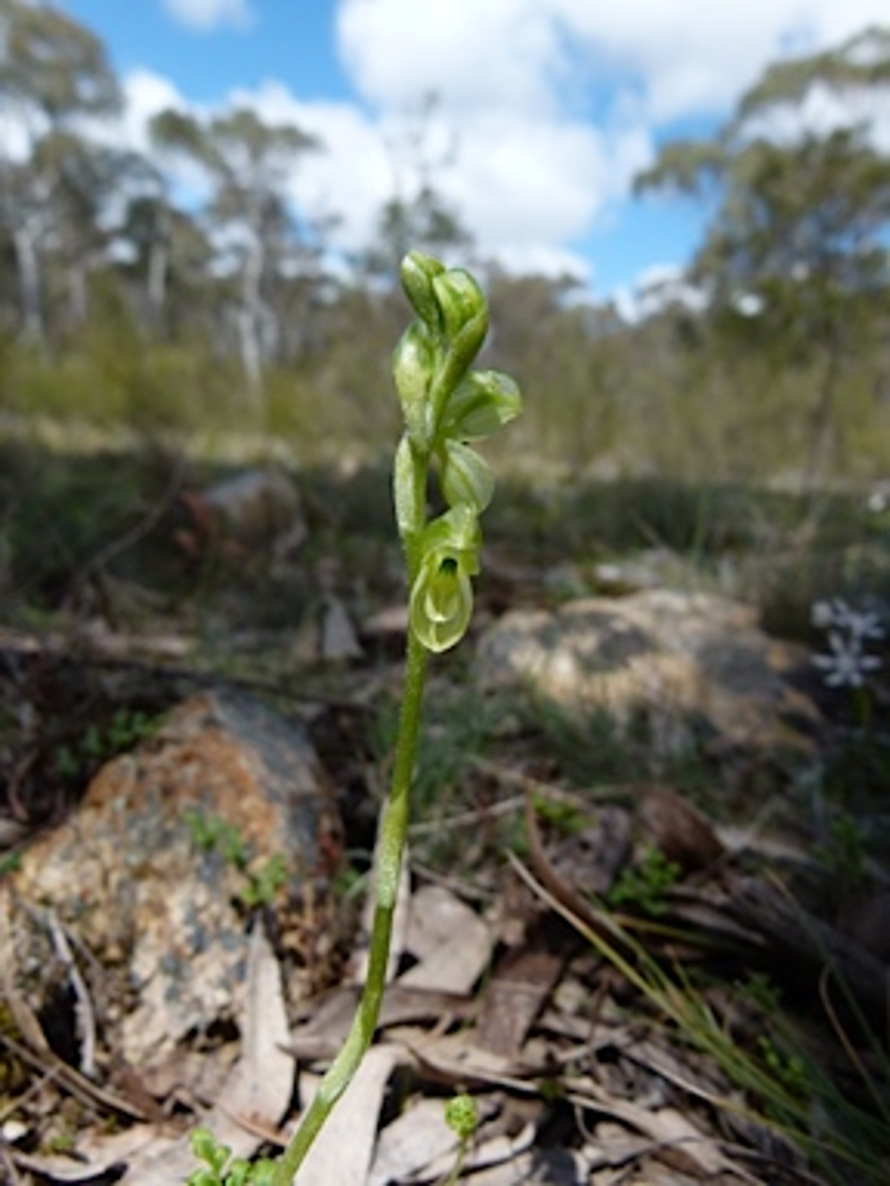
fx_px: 857
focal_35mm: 25
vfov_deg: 69.4
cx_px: 445
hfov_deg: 54.9
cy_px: 593
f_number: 4
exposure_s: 1/800
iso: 100
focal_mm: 4.5
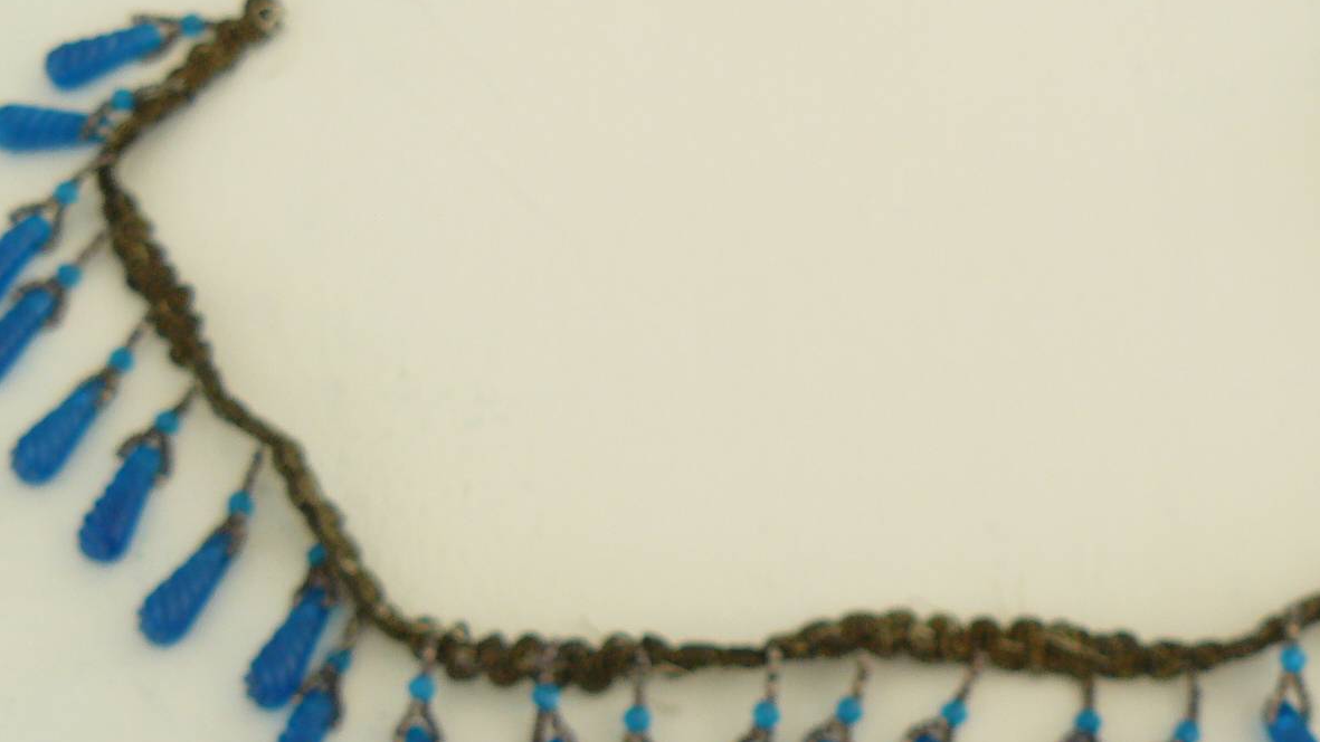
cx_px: 822
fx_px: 2380
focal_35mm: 68
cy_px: 311
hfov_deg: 30.9
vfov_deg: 17.7
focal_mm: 6
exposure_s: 1/60
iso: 100
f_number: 2.8
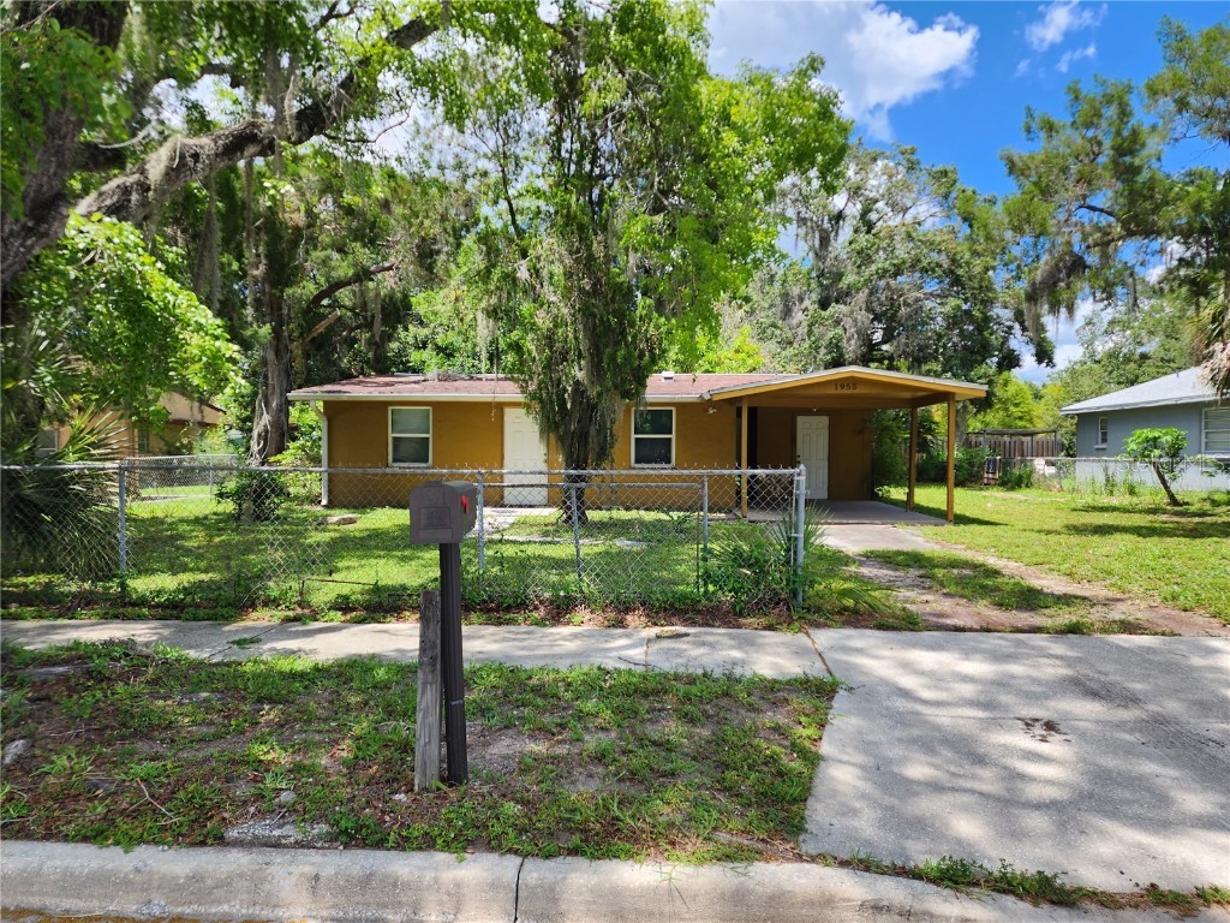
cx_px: 615
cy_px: 462
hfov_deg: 73.9
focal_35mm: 23
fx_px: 817
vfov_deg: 58.9
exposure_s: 1/571
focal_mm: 6.4
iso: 12
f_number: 1.8
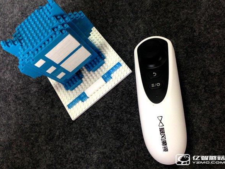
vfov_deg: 41.8
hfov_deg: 53.9
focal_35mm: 34
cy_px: 84
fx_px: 221
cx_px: 114
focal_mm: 4.12
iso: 125
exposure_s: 1/20
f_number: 2.4
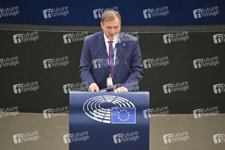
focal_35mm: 500
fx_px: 3125
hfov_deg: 4.1
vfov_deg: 2.7
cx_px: 112
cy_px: 75
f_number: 6.3
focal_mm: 500
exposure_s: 1/400
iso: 6400
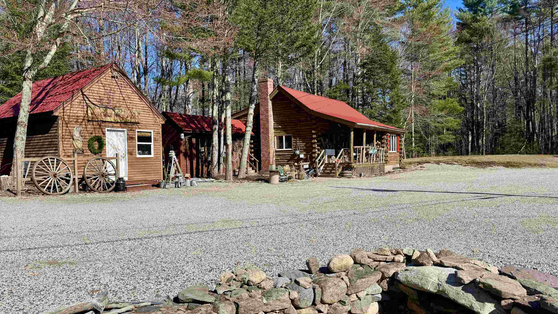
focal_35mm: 27
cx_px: 270
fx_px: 399
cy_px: 159
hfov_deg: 69.8
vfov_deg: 42.9
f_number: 1.78
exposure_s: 1/5348
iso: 80
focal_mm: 6.76
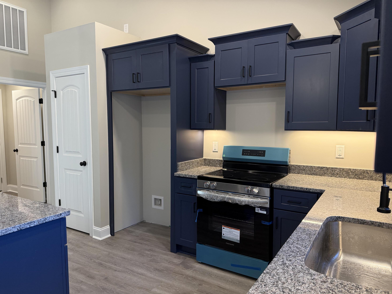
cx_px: 199
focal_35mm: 25
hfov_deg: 69.4
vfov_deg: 54.9
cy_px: 153
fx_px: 283
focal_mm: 6.76
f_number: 1.78
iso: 200
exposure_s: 1/130
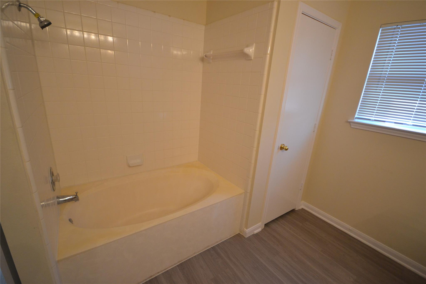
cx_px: 213
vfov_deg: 77.3
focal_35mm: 15
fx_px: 177
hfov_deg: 100.4
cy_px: 142
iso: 1250
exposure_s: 1/60
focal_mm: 10
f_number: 4
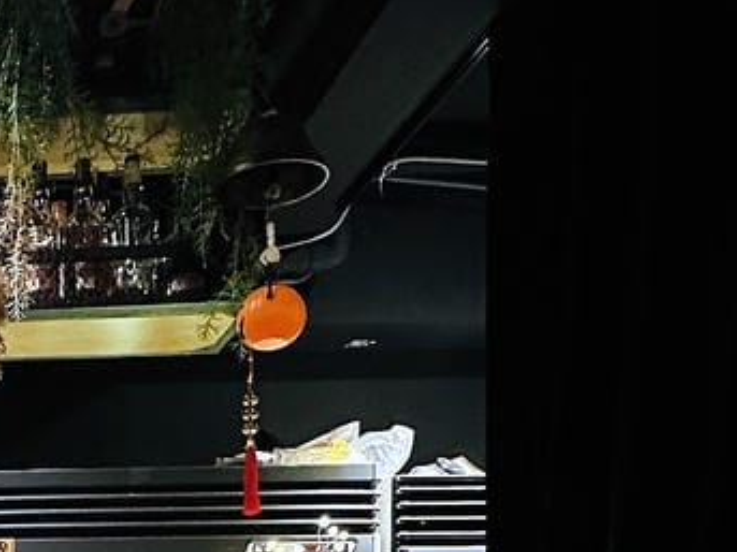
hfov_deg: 31.8
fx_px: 1043
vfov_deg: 25.5
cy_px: 720
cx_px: -168
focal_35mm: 49
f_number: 2.2
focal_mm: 2.22
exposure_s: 1/40
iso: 800
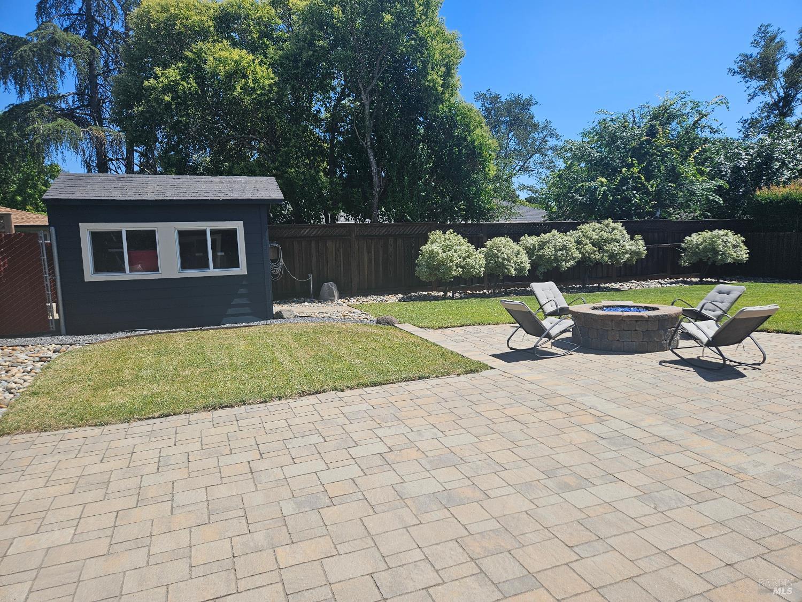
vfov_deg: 58.9
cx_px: 401
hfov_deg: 73.9
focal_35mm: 23
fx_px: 533
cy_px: 301
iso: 25
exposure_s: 1/1819
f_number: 1.8
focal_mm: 5.4
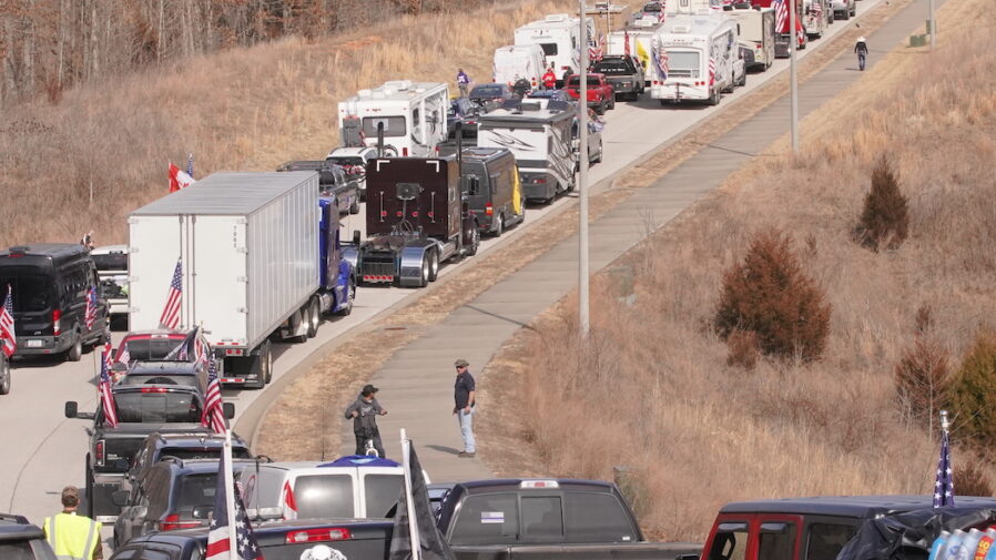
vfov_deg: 8.3
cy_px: 312
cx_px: 488
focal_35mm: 147
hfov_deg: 14.6
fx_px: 3882
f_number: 16
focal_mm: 70
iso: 3200
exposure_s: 1/1600
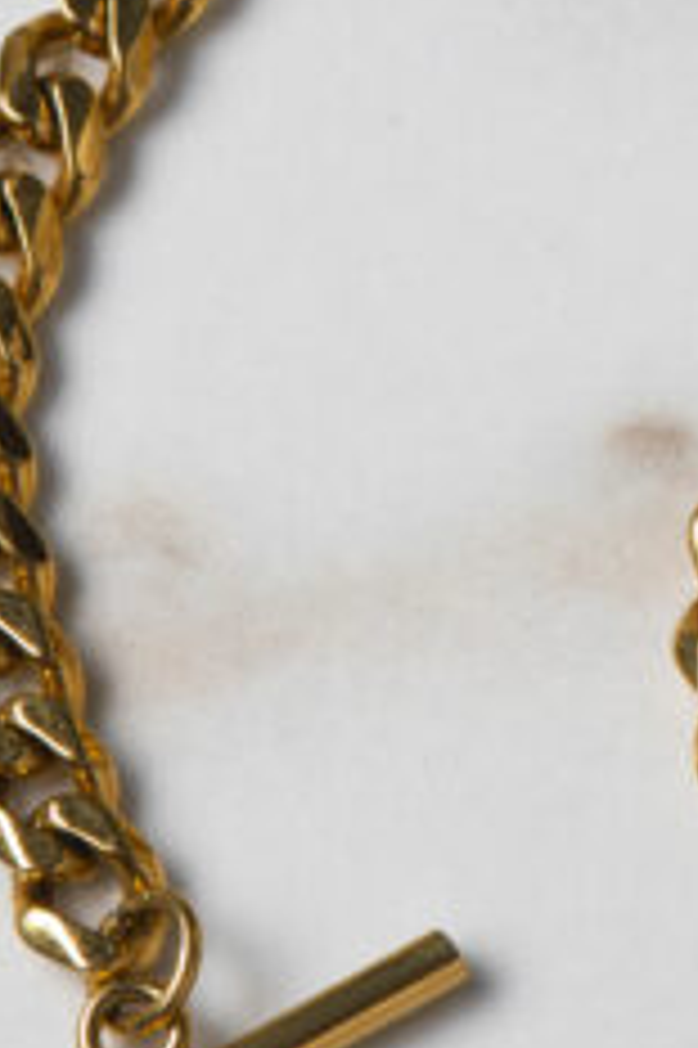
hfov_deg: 3.4
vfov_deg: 5.0
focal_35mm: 406
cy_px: -497
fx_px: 11824
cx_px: 1306
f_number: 22
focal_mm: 105
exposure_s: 1/125
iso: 400
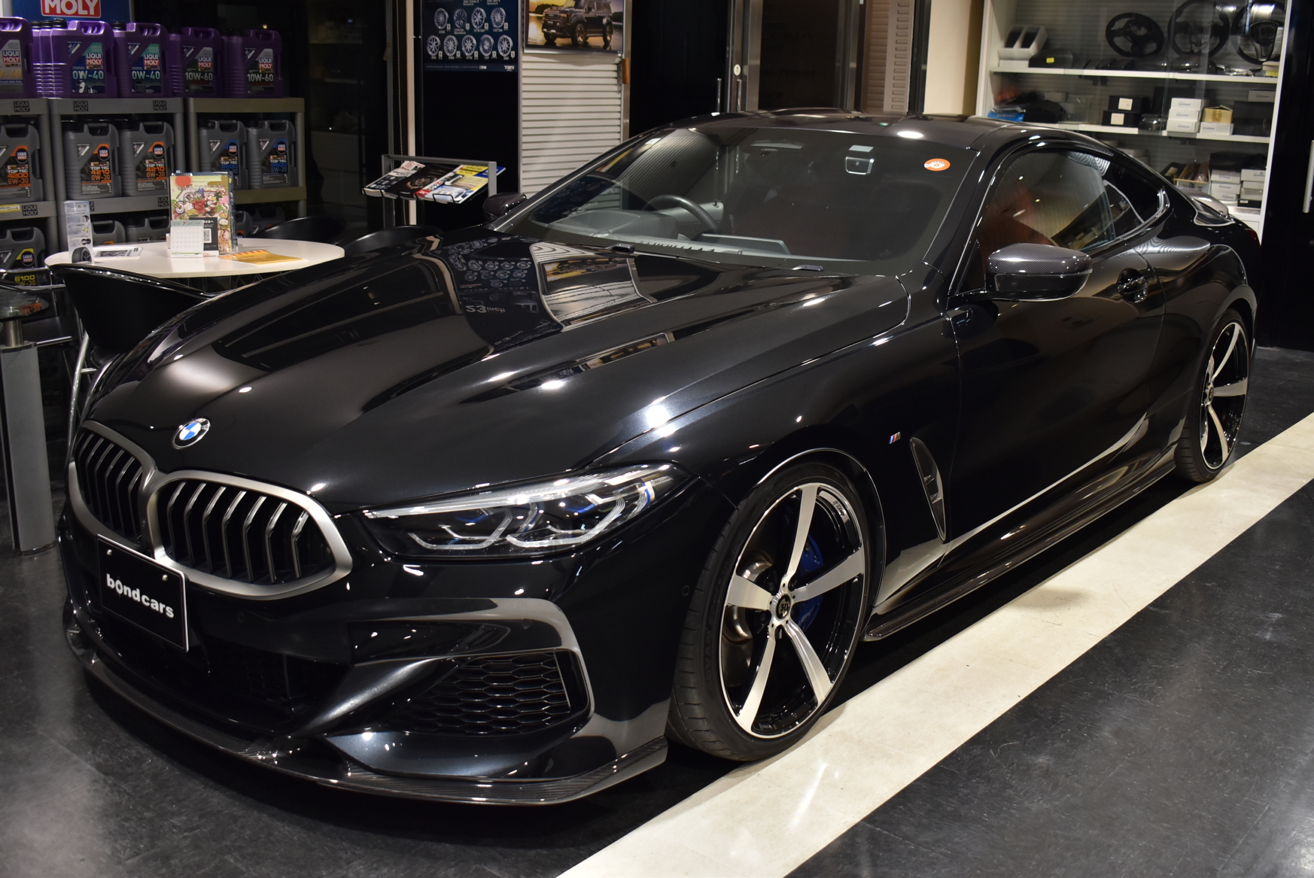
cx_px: 657
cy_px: 439
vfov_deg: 36.9
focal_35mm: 36
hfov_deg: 53.1
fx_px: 1315
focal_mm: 24
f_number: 4
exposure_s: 1/40
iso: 560
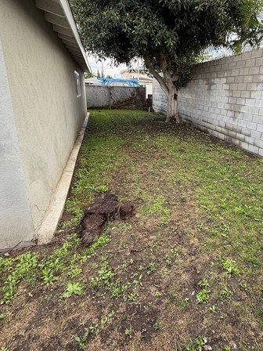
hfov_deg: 63.8
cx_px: 182
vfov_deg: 81.3
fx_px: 203
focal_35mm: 20
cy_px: 150
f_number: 2.2
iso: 64
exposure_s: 1/117
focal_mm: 2.22
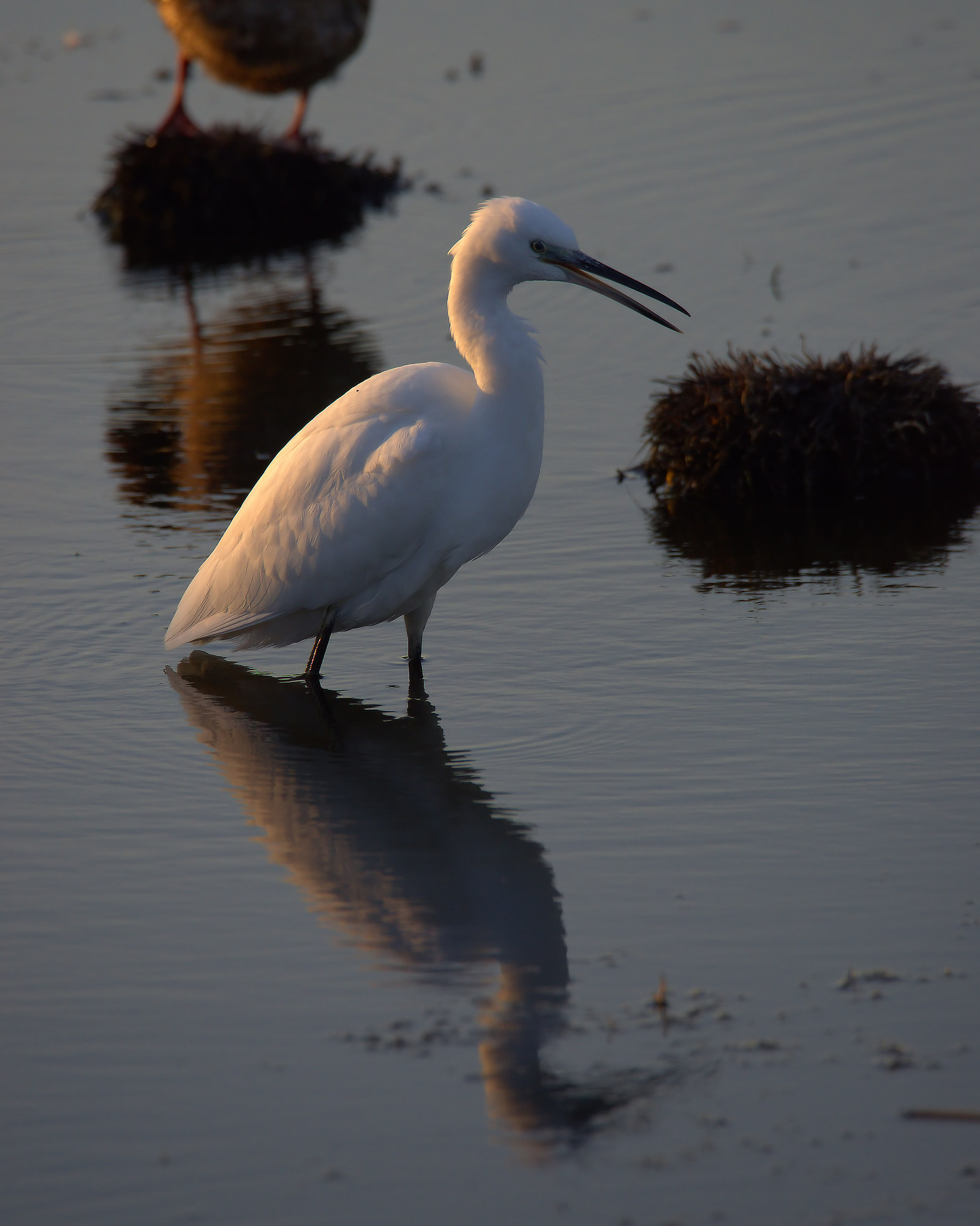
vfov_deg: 2.9
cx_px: 490
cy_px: 547
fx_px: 24509
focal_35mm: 676
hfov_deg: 2.3
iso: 1000
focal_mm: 600
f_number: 8
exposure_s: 1/1000
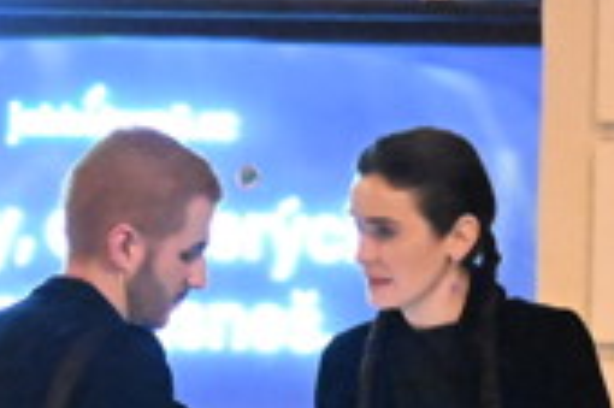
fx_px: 13989
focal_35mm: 821
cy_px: 787
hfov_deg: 2.5
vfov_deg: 1.7
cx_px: 426
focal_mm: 135
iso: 20000
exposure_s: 1/100
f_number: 2.8
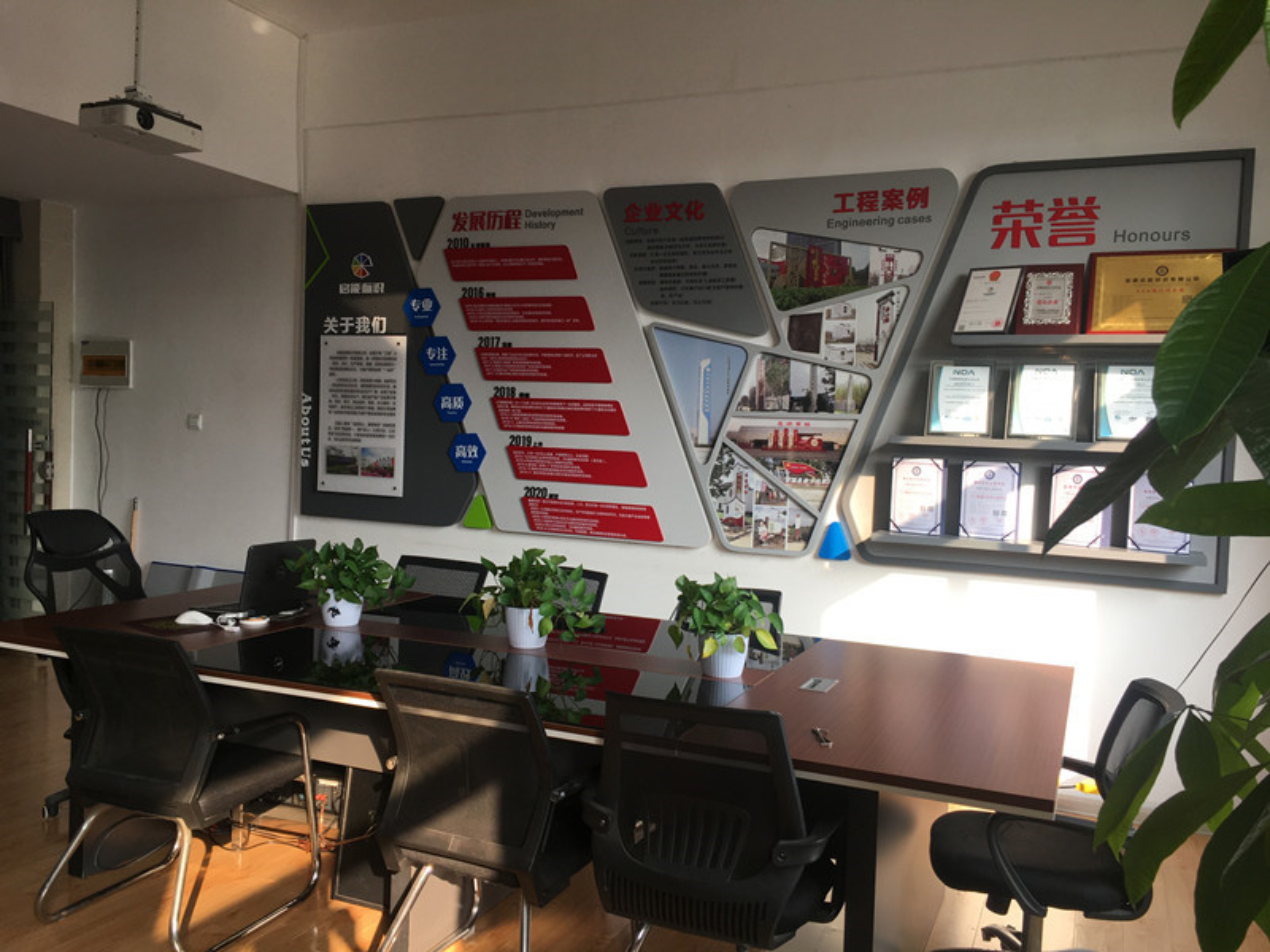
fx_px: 1064
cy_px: 476
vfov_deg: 48.2
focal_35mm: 29
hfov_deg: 61.7
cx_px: 635
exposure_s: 1/100
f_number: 2.2
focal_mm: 4.15
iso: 32
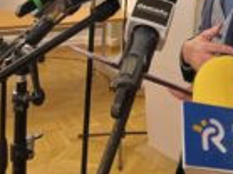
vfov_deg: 21.1
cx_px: 190
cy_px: -44
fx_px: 430
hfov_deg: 29.5
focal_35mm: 64
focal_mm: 4.6
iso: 400
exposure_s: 1/49
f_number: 1.8
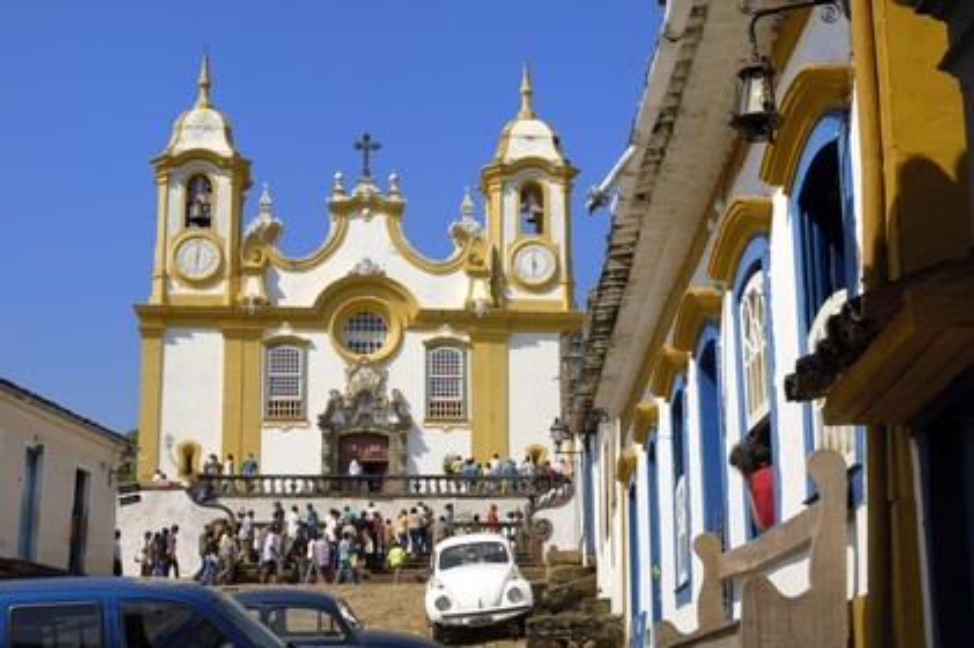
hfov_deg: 33.4
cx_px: 487
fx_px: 1622
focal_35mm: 60
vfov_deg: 22.6
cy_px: 324
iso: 100
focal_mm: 40
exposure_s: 1/160
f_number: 13
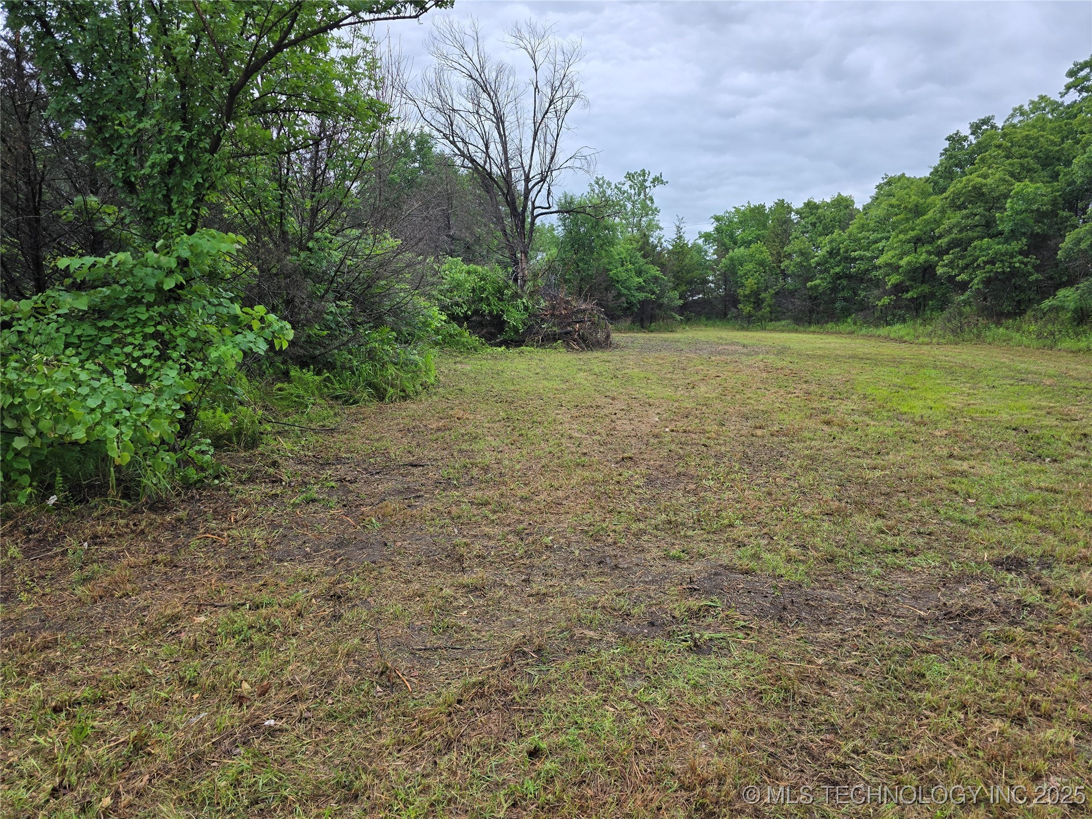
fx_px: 726
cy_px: 410
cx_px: 546
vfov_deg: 58.9
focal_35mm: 23
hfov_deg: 73.9
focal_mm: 6.3
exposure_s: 1/180
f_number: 1.7
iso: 20
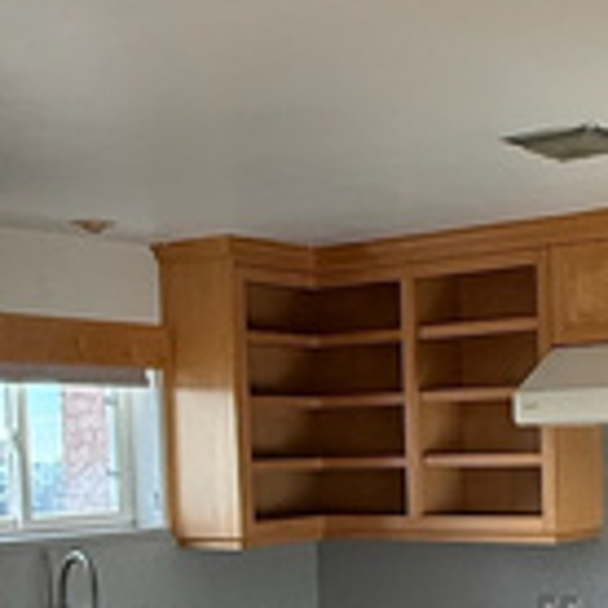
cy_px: 533
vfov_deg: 24.4
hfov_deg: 24.5
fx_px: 1371
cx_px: 498
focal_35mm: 69
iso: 250
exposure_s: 1/120
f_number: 2.2
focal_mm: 2.22
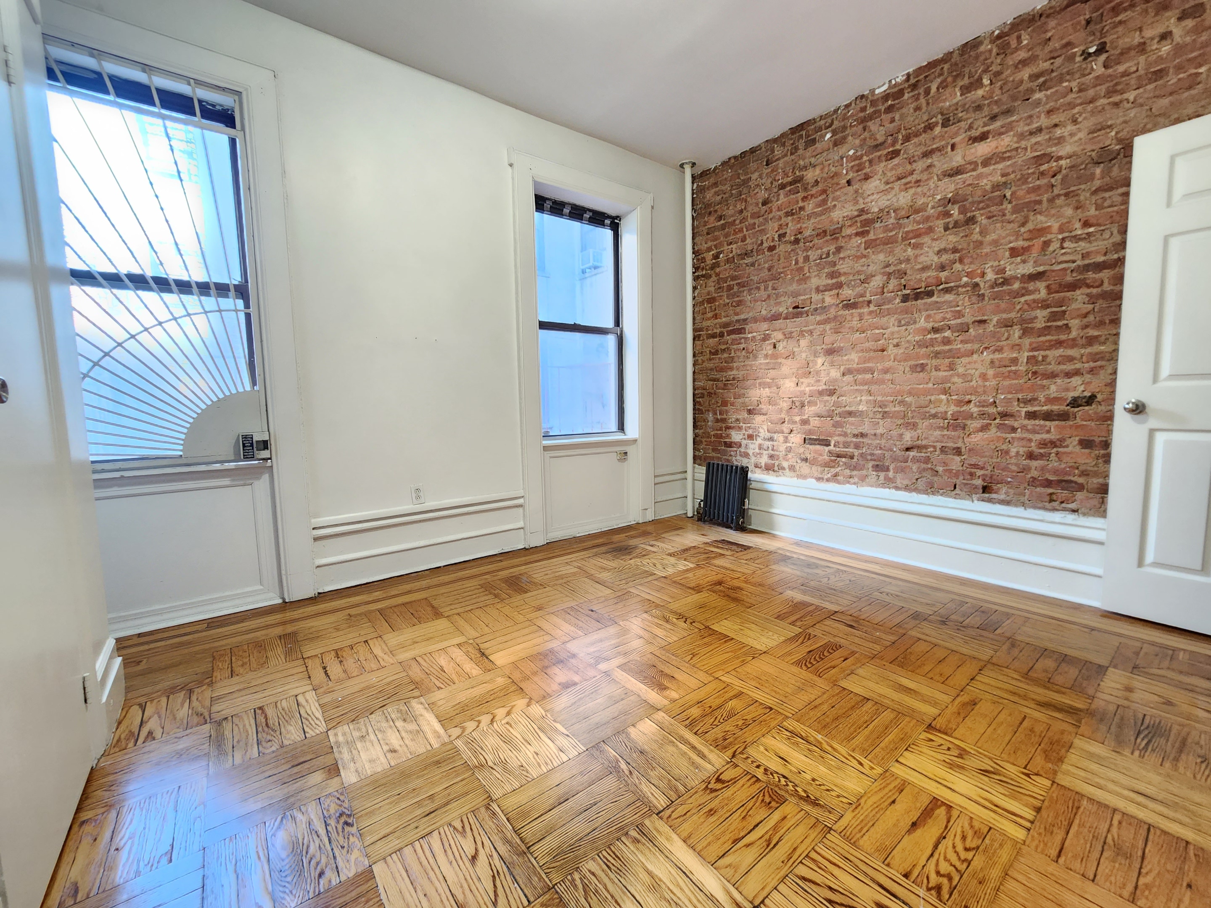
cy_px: 454
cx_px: 606
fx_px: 455
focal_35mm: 13
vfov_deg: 89.9
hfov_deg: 106.2
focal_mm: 2.2
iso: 640
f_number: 2.2
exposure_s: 1/24
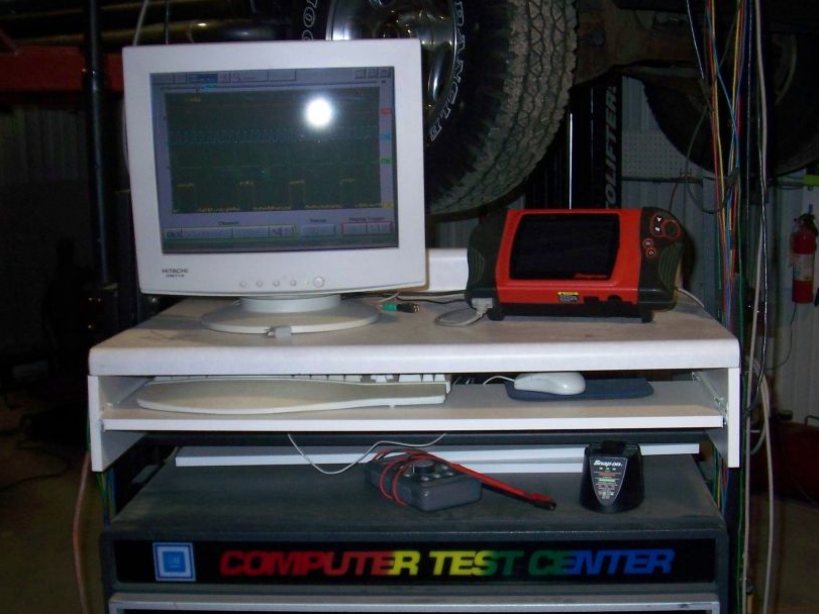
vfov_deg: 30.2
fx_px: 1135
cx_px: 435
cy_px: 378
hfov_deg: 39.6
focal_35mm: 48
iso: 200
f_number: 3.9
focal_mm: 6.3
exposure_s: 1/60
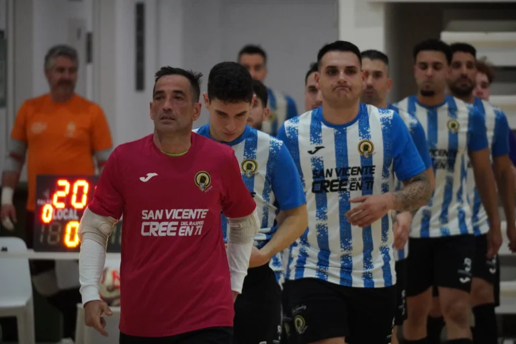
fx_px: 6492
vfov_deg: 3.0
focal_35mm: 453
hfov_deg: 4.6
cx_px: 258
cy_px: 172
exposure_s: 1/500
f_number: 6.3
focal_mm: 302
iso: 6400
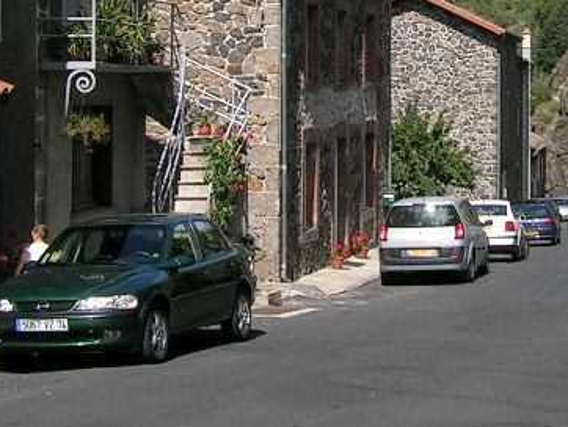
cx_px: 444
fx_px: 1626
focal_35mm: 99
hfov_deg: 19.6
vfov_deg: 14.8
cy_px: 49
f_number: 4.8
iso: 50
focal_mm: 5.4
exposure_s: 1/436
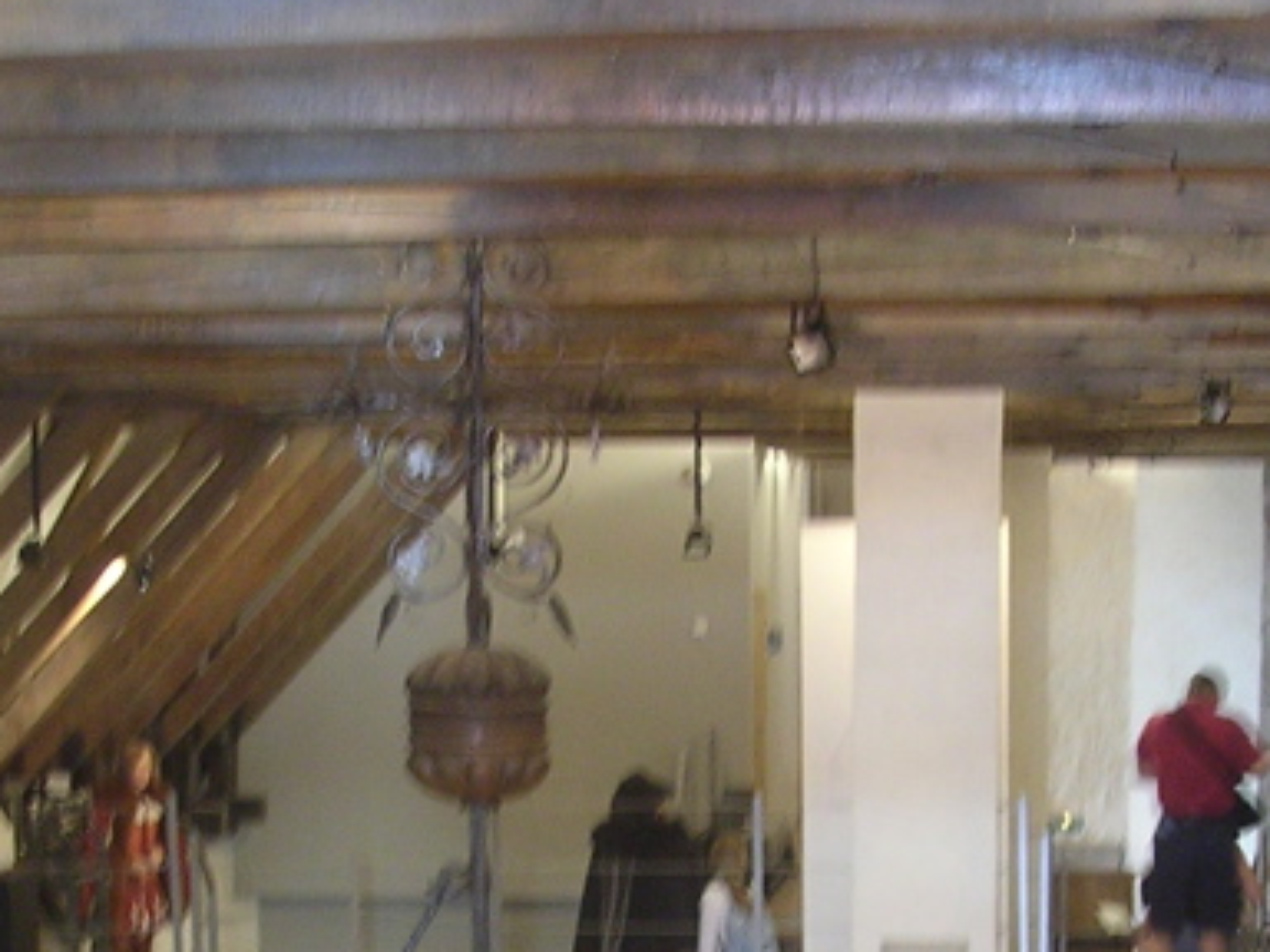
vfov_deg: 16.1
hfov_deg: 22.0
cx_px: 688
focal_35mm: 89
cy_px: 1069
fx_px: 3265
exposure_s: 1/3.5
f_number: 2.8
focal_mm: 5.8
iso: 181
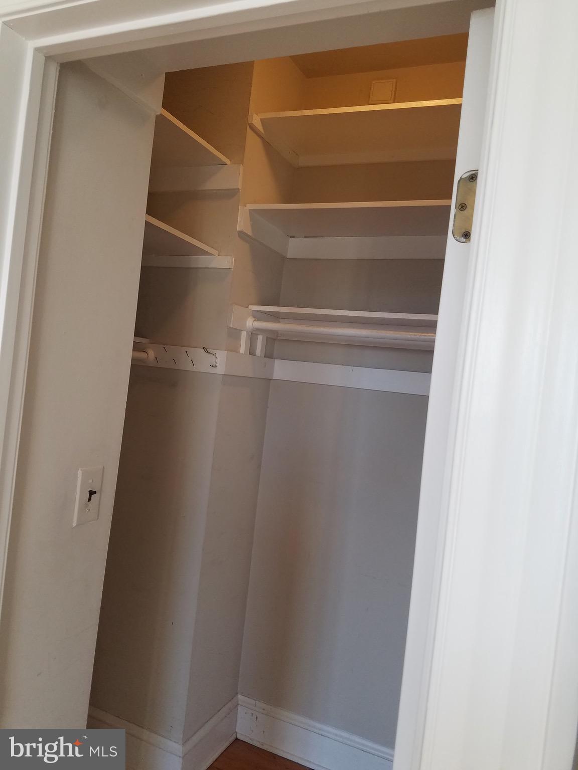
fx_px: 579
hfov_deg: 53.1
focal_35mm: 26
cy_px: 385
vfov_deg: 67.3
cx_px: 289
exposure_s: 1/60
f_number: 1.7
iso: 125
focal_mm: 4.2
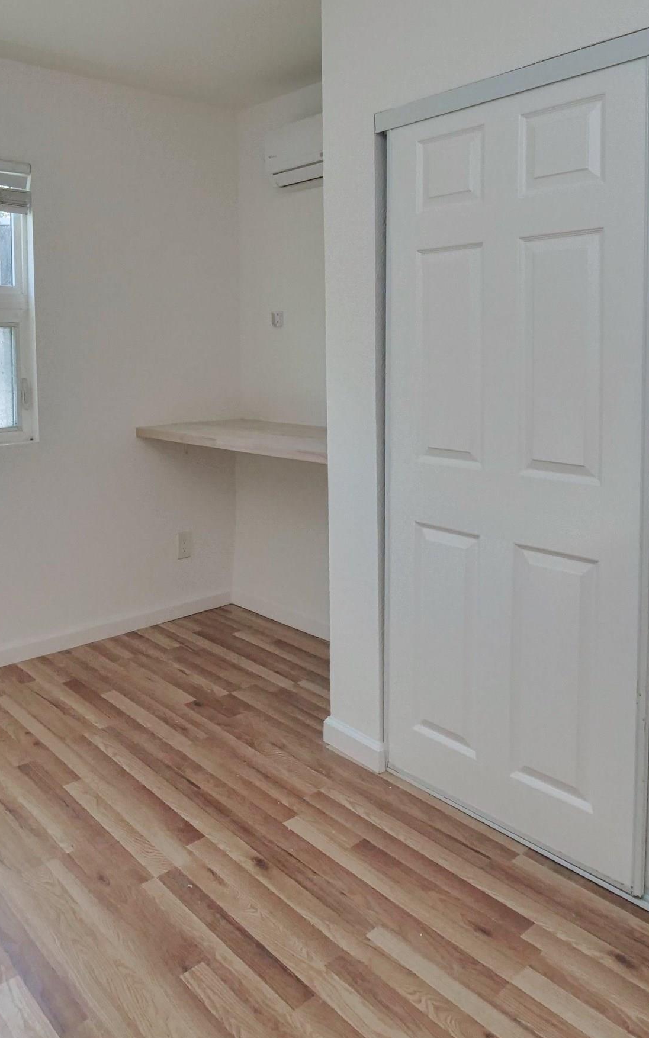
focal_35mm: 26
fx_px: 736
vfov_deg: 69.1
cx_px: 268
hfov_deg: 47.4
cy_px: 378
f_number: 5.6
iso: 800
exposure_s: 1/160
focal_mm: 7
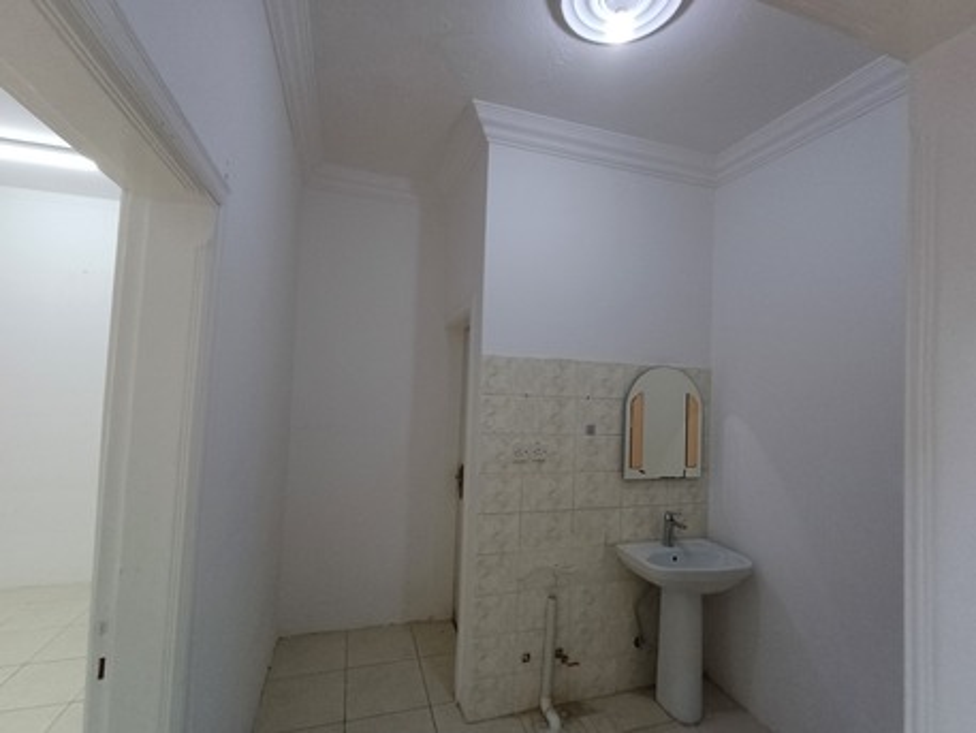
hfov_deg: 94.5
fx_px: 451
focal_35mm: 16
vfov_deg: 78.1
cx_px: 488
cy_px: 366
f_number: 2.2
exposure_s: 1/60
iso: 250
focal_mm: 1.64
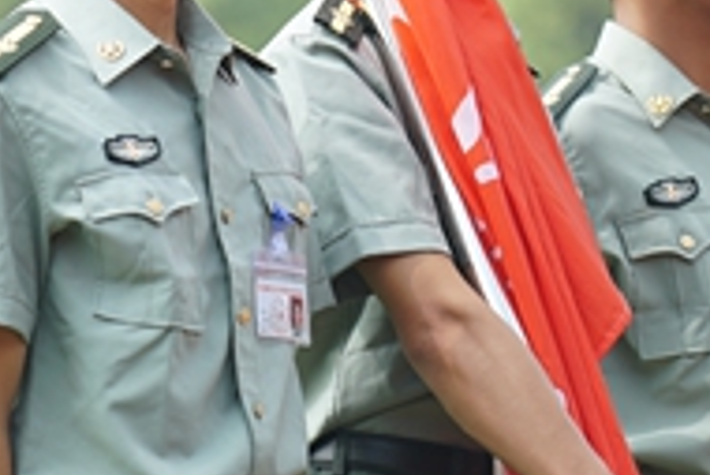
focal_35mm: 438
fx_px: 8645
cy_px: -43
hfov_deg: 4.7
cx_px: 385
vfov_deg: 3.1
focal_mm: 139
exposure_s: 1/800
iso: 200
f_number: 4
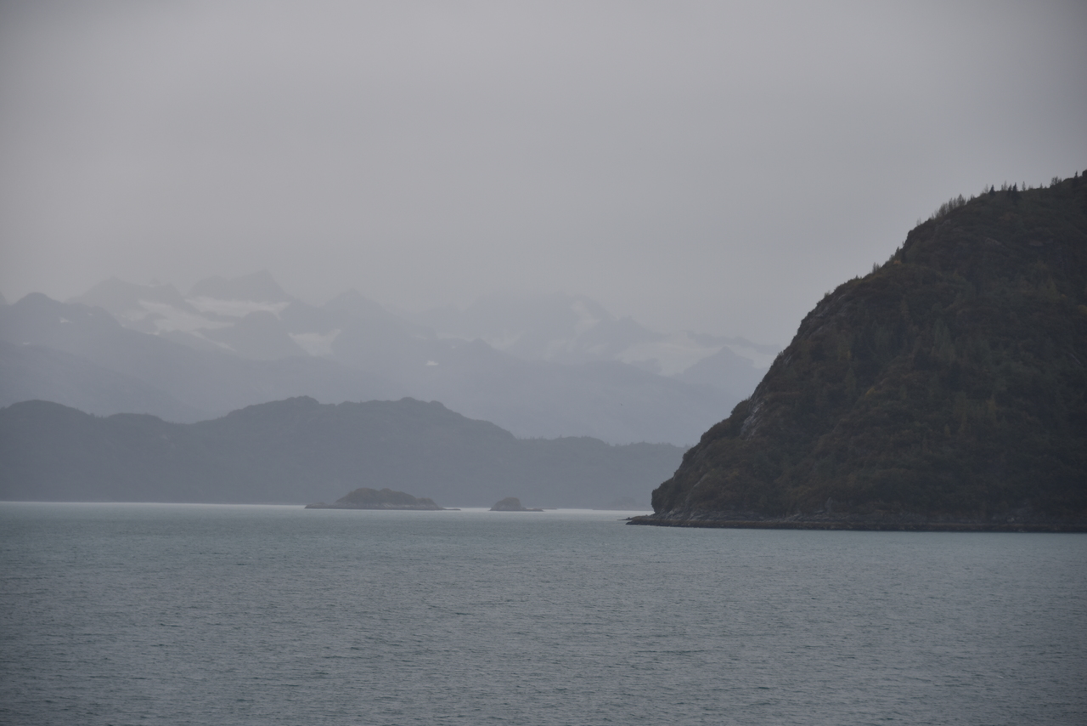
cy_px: 363
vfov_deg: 11.2
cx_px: 544
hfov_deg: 16.8
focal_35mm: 122
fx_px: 3684
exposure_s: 1/250
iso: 180
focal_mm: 122
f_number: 5.6
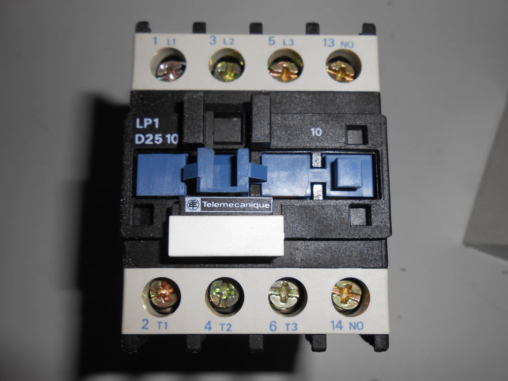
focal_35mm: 26
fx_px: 382
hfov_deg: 67.3
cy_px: 190
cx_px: 254
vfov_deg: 53.1
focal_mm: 4.6
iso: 80
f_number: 11.5
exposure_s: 1/25
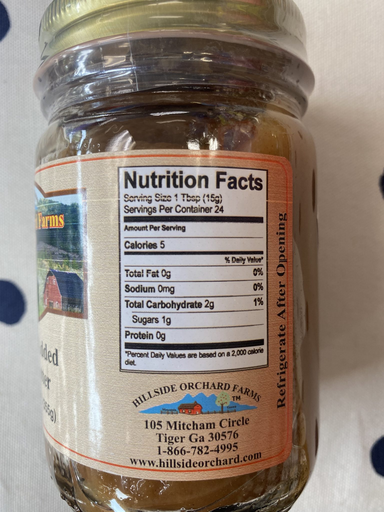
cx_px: 192
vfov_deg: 67.3
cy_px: 256
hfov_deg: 53.1
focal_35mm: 26
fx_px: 385
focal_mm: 4.25
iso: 100
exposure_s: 1/120
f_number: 1.8
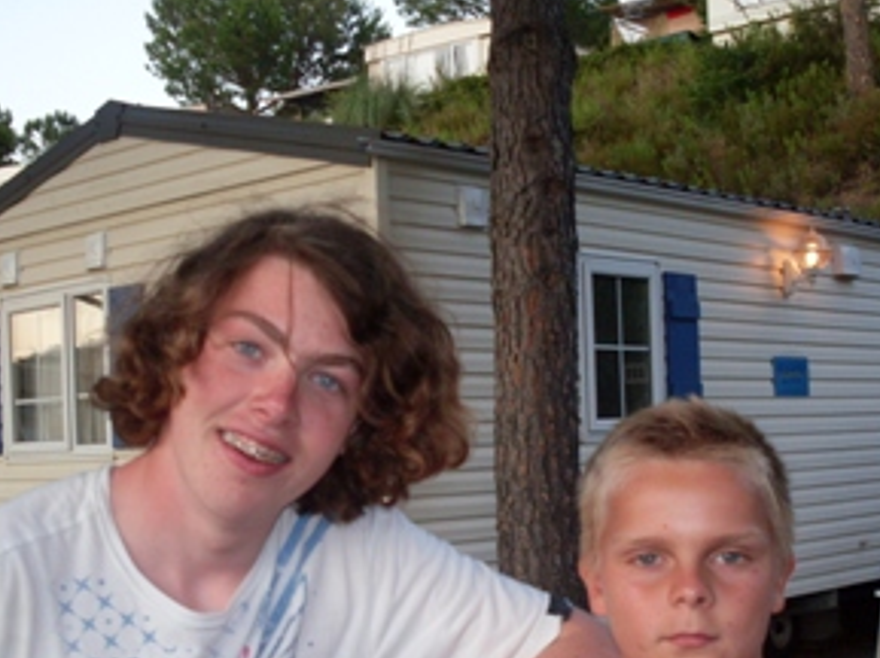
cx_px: 472
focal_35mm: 59
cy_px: 439
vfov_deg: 24.6
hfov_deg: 32.7
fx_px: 1498
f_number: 2.8
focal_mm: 6.3
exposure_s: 1/45
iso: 100
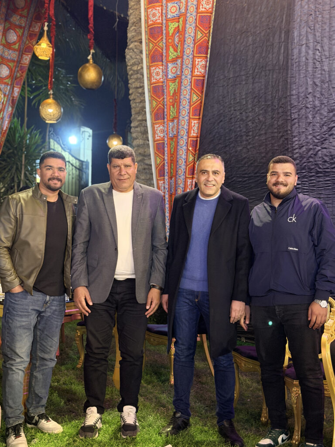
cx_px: 168
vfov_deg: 39.7
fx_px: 619
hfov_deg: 30.3
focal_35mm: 48
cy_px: 224
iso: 500
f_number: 1.78
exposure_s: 1/25
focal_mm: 6.76
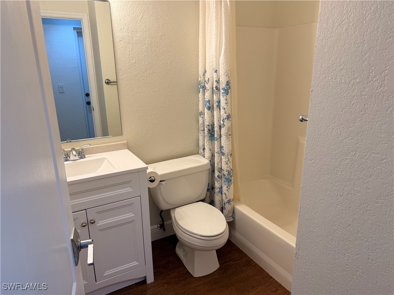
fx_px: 273
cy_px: 148
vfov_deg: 56.8
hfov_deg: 71.6
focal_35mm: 24
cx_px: 197
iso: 64
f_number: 1.78
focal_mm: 6.76
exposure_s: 1/120
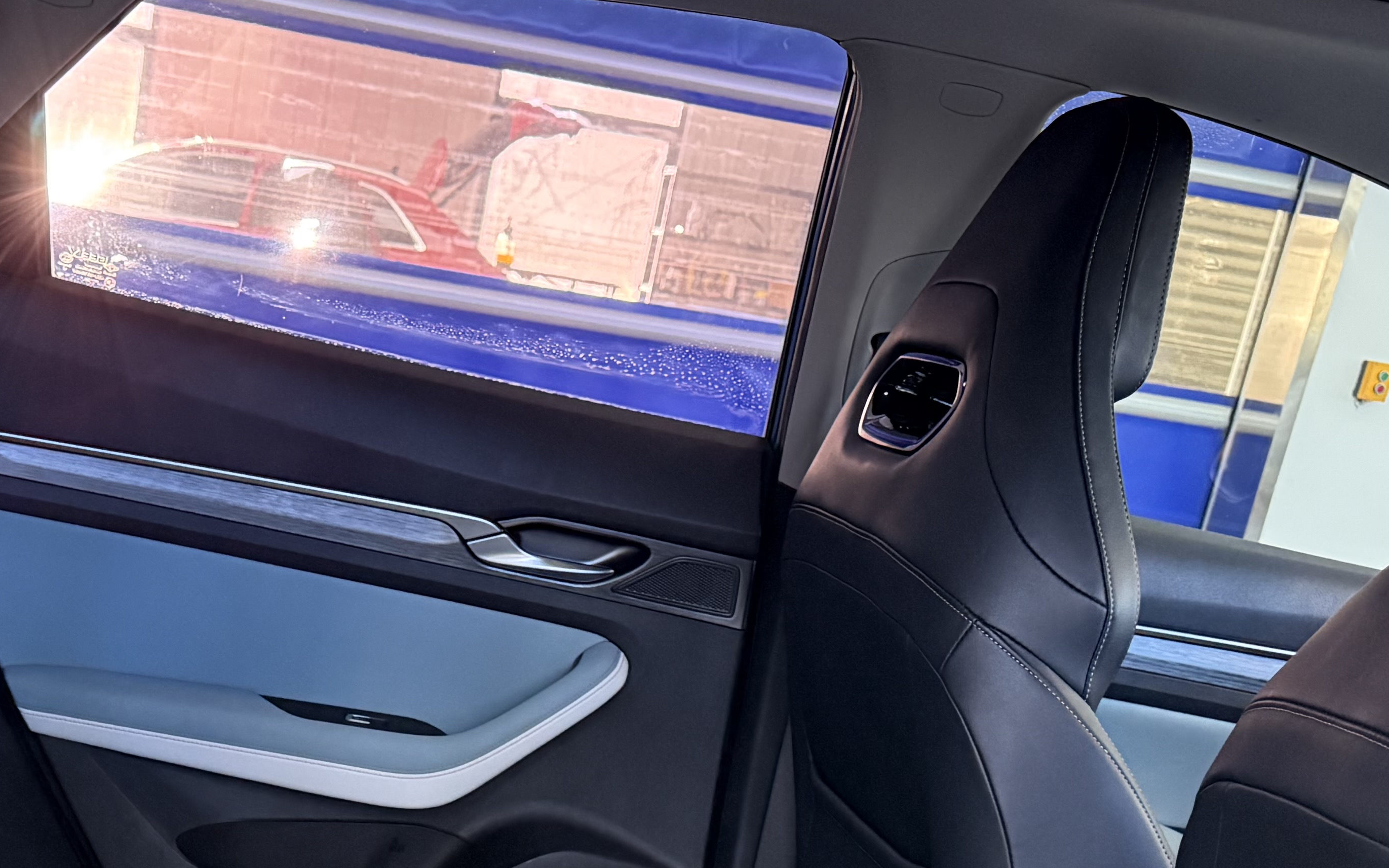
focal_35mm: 53
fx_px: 2006
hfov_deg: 37.3
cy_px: 903
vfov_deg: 23.2
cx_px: 346
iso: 800
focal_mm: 6.76
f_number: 1.78
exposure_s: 1/60
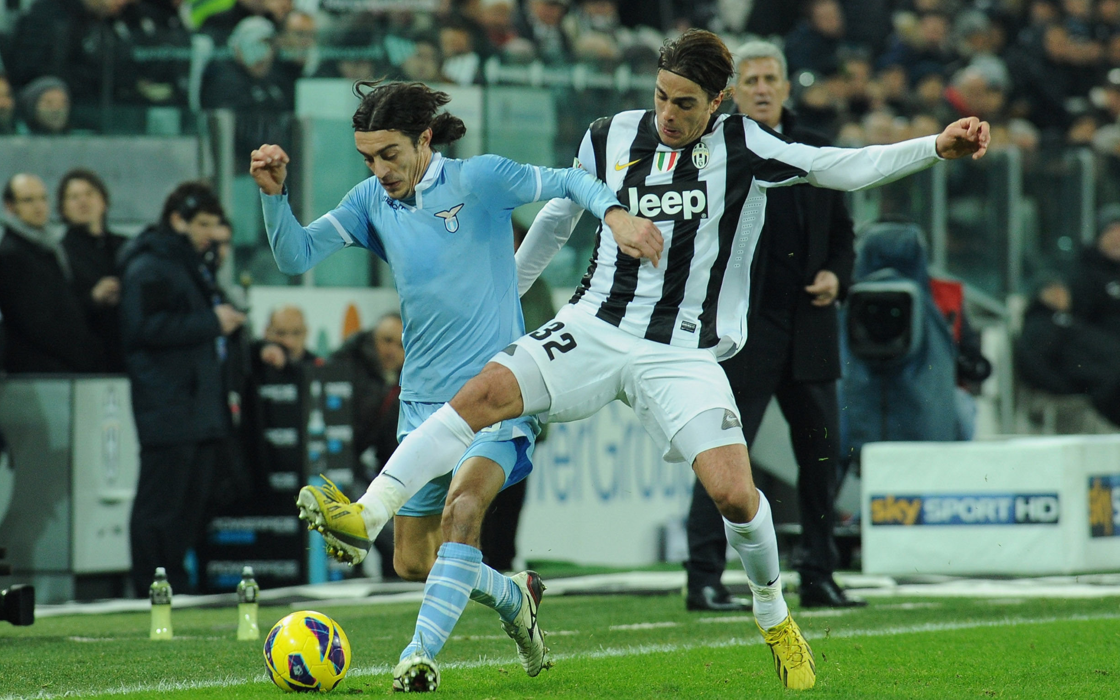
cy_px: 352
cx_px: 560
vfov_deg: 4.3
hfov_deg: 6.9
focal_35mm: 306
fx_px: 9340
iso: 1600
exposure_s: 1/800
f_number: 4
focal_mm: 300
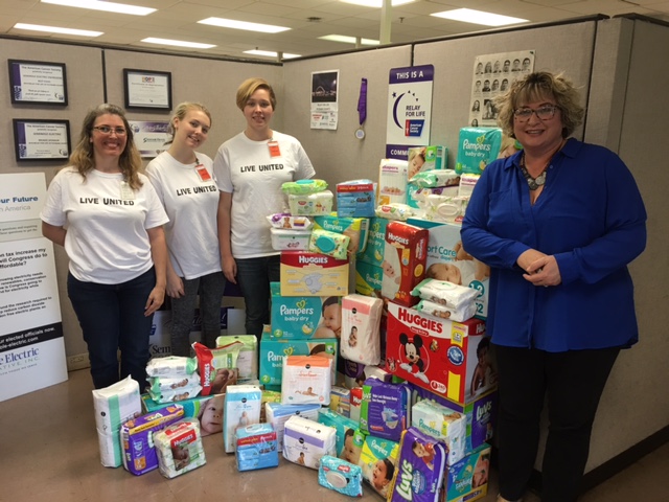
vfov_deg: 48.2
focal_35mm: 29
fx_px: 560
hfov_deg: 61.7
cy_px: 251
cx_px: 334
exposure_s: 1/15
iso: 32
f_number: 2.2
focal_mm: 4.15
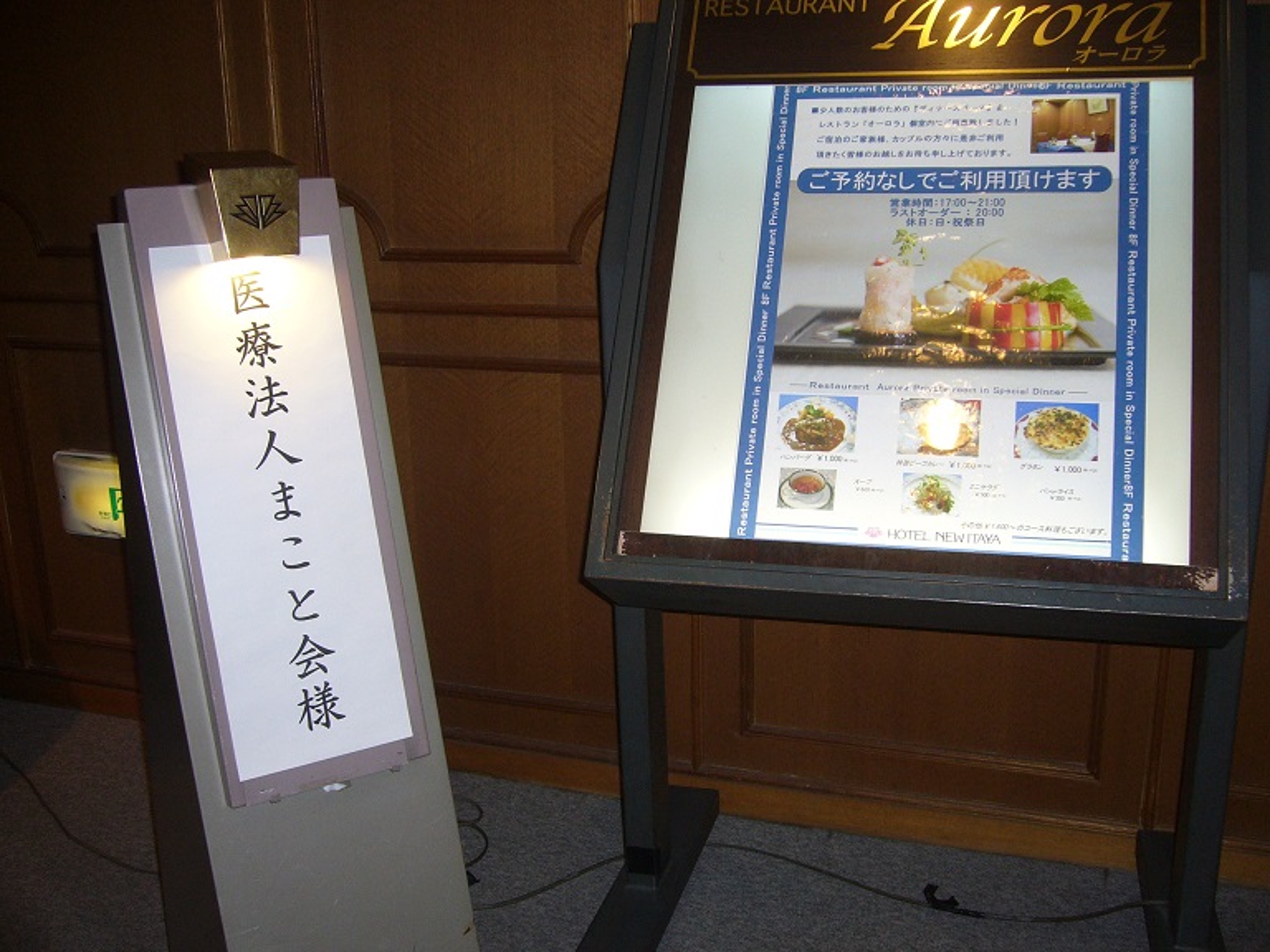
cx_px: 635
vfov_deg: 40.7
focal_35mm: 35
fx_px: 1284
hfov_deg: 52.6
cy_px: 476
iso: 125
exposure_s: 1/60
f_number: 2.8
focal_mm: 5.8
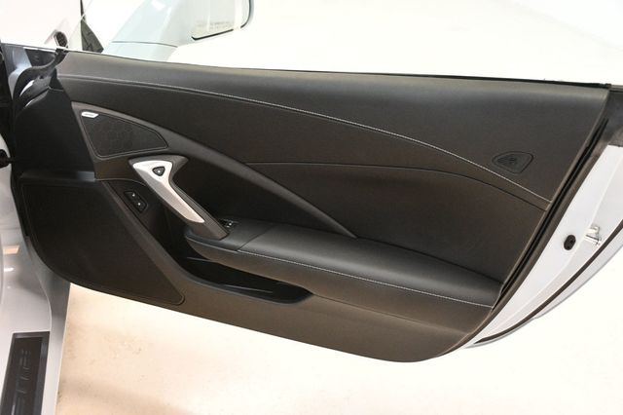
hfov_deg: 53.2
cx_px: 312
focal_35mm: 36
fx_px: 623
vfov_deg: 36.8
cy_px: 208
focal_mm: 24
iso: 3200
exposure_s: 1/80
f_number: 3.8
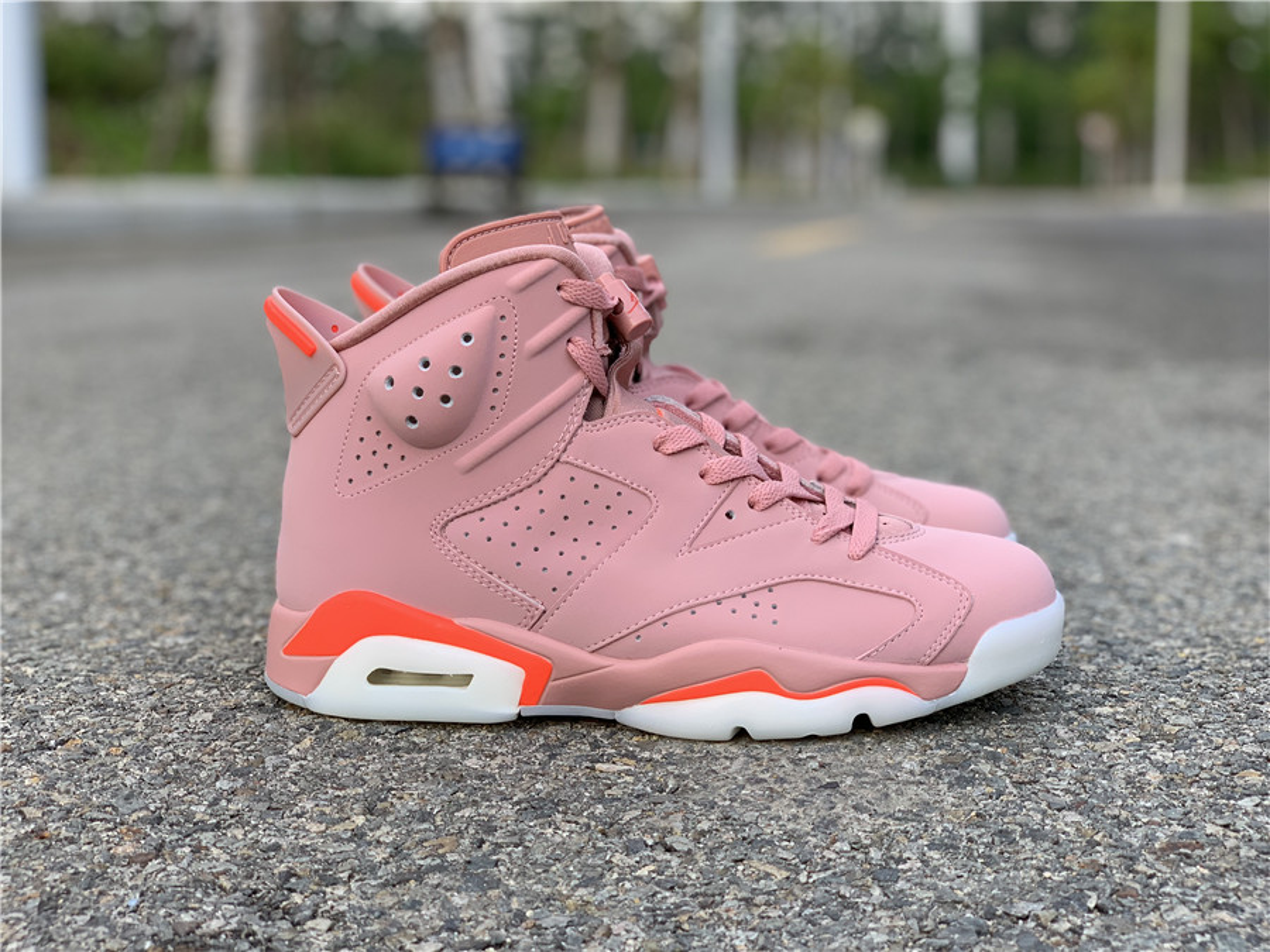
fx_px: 1908
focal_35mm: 52
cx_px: 635
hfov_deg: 36.8
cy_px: 476
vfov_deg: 28.0
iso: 25
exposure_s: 1/122
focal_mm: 6
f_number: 2.4
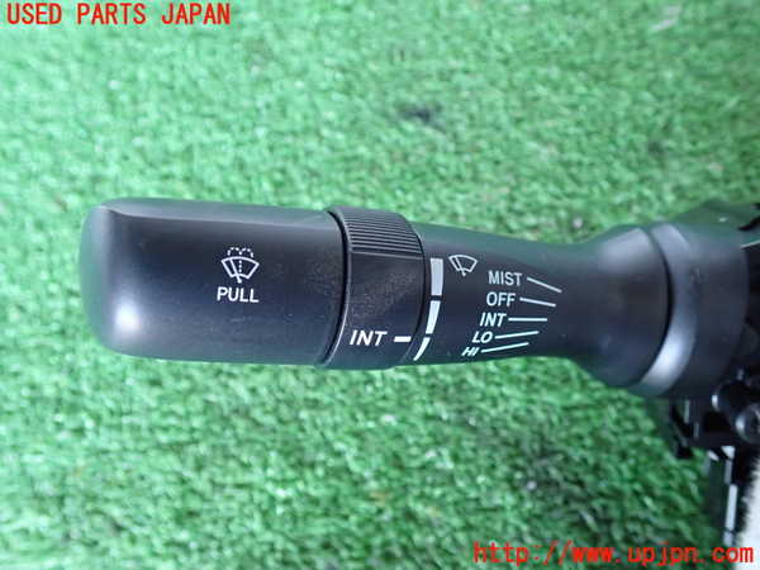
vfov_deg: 46.8
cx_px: 380
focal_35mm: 30
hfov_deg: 60.0
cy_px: 285
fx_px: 659
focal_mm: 5.4
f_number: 2.3
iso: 500
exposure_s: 1/30
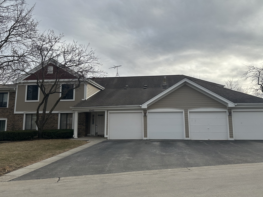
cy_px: 94
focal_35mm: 27
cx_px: 135
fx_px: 205
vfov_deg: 51.3
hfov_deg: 65.3
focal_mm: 6.86
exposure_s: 1/5525
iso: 80
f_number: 1.78
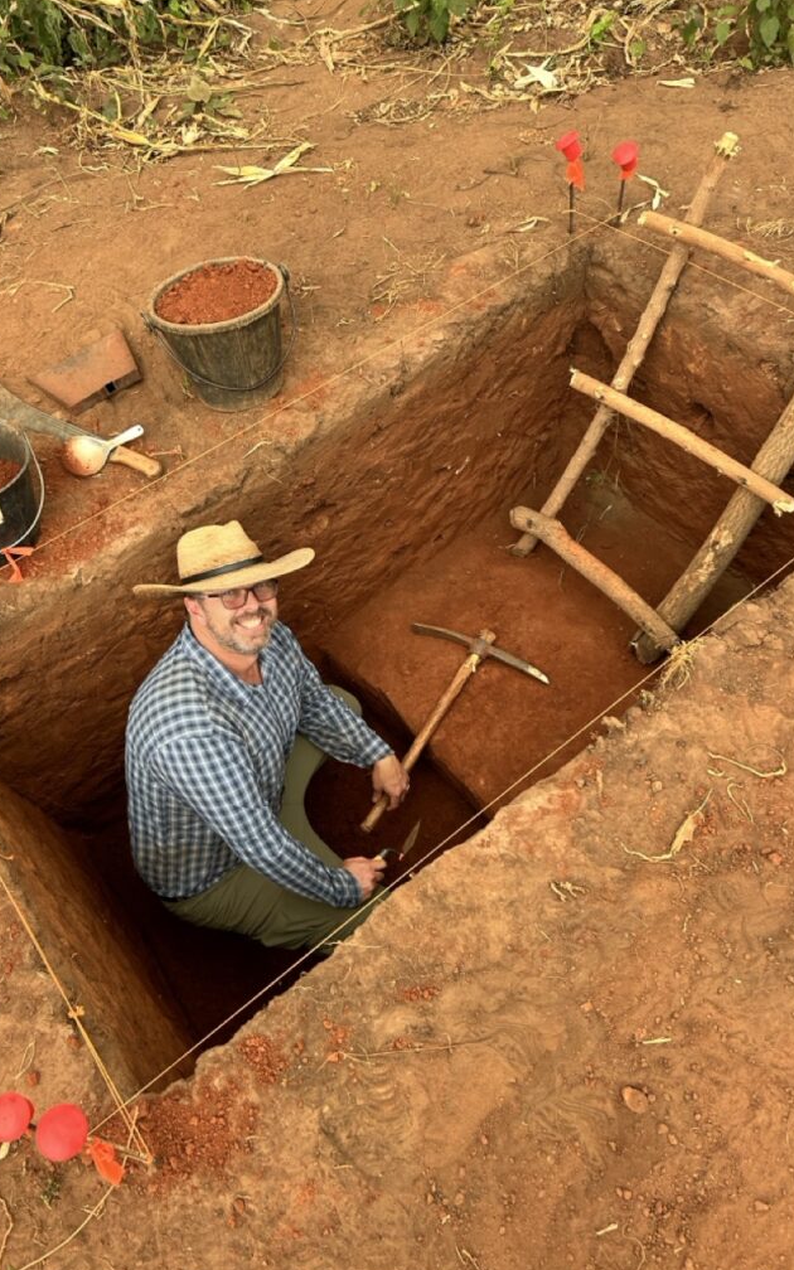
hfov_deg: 44.3
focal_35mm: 28
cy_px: 640
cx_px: 324
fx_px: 969
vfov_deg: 66.5
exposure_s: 1/326
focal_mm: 5.7
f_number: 1.5
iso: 50
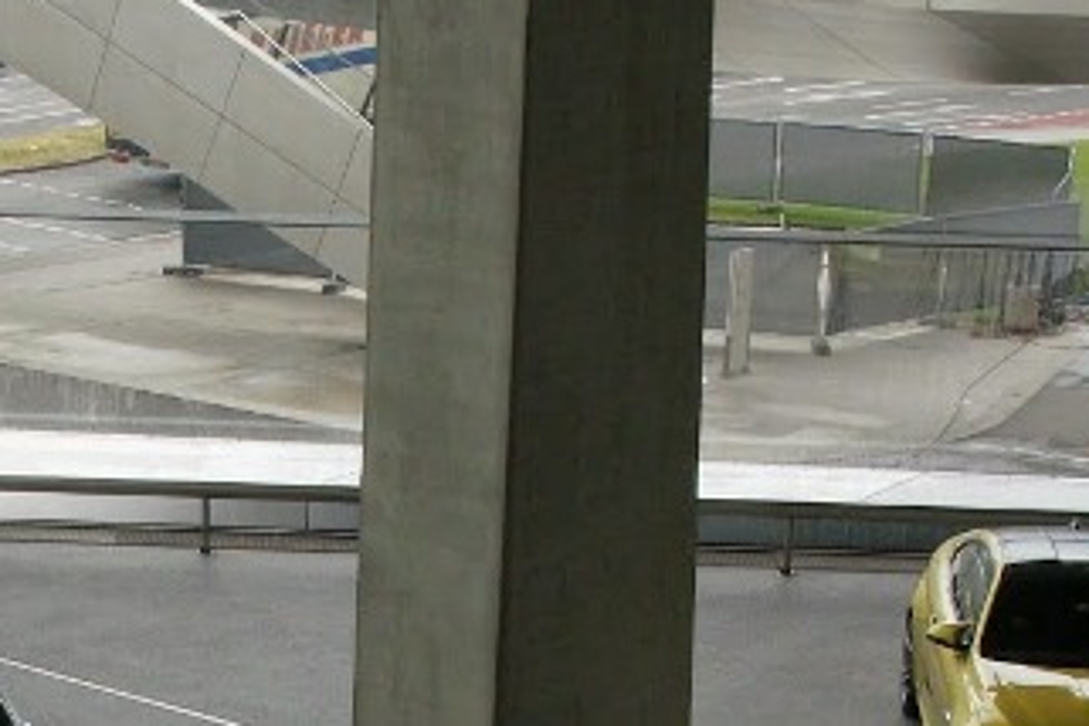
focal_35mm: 112
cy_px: 892
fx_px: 3388
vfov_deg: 11.9
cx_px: 78
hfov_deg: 17.9
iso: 200
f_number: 10
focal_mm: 20
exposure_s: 1/80
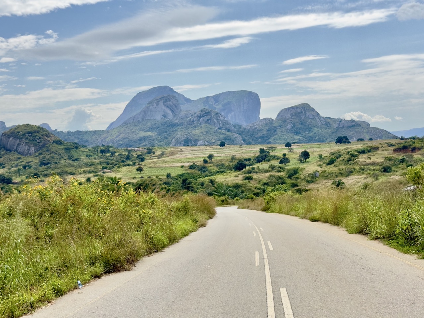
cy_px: 159
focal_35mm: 48
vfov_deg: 30.3
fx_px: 588
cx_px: 212
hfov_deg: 39.7
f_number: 1.78
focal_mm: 6.86
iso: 64
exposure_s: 1/3155
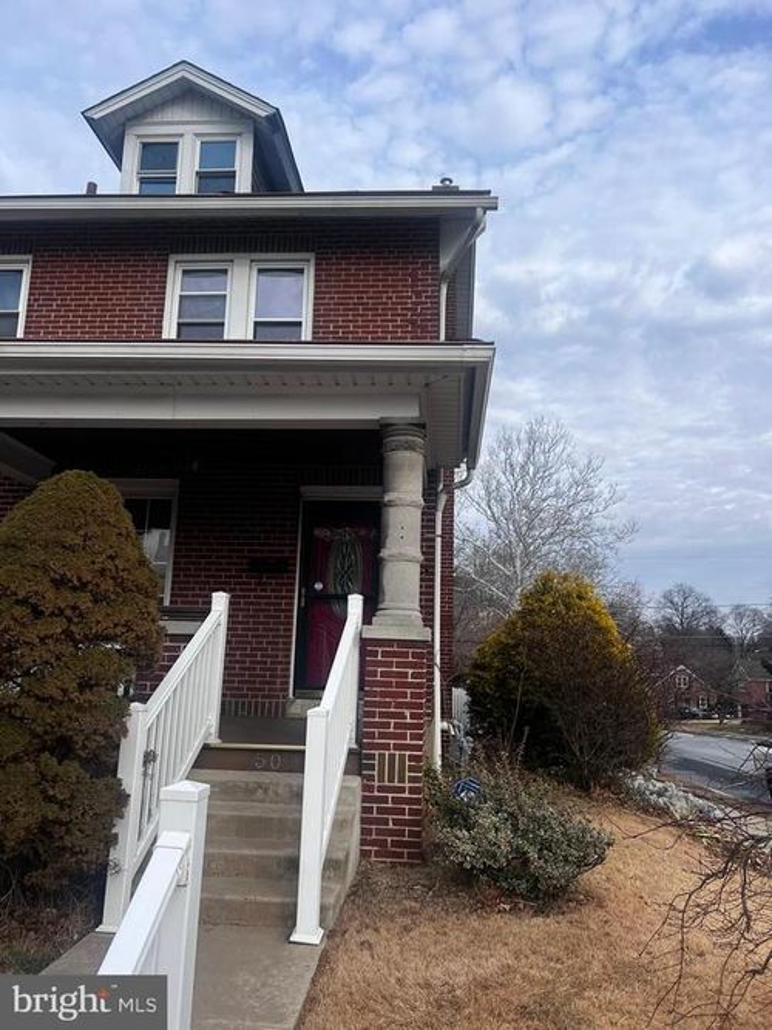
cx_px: 386
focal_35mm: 26
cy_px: 515
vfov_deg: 67.3
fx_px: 773
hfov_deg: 53.0
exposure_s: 1/2353
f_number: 1.5
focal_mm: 5.7
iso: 50
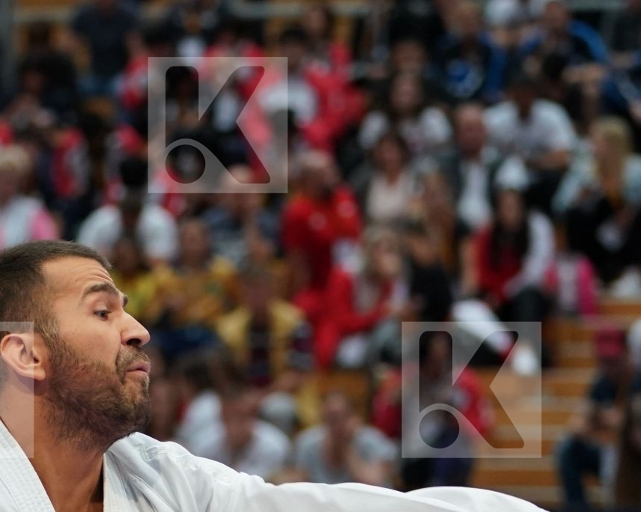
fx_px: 4418
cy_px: 390
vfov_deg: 6.6
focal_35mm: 233
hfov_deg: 8.3
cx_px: 218
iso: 1600
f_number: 2.8
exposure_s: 1/1000
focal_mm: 79
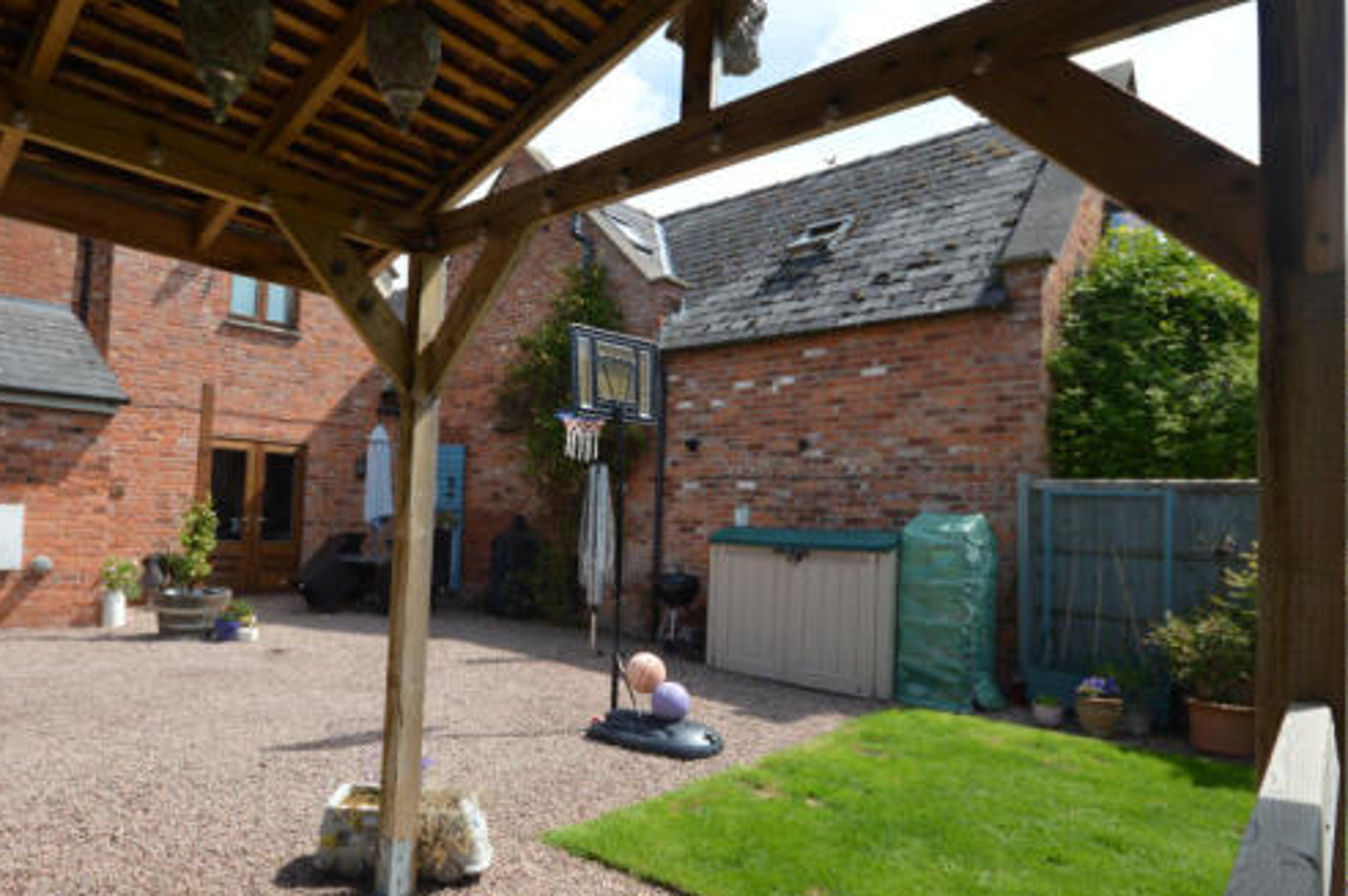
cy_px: 480
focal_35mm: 20
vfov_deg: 61.8
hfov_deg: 83.7
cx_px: 597
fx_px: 748
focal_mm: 10
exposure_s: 1/200
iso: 100
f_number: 7.1
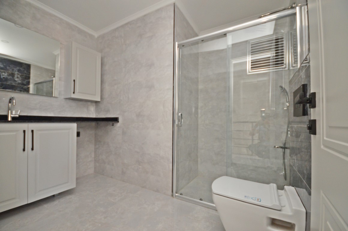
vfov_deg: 77.1
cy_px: 116
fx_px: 145
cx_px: 174
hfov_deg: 100.5
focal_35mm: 15
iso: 800
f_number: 4
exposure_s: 1/60
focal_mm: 10
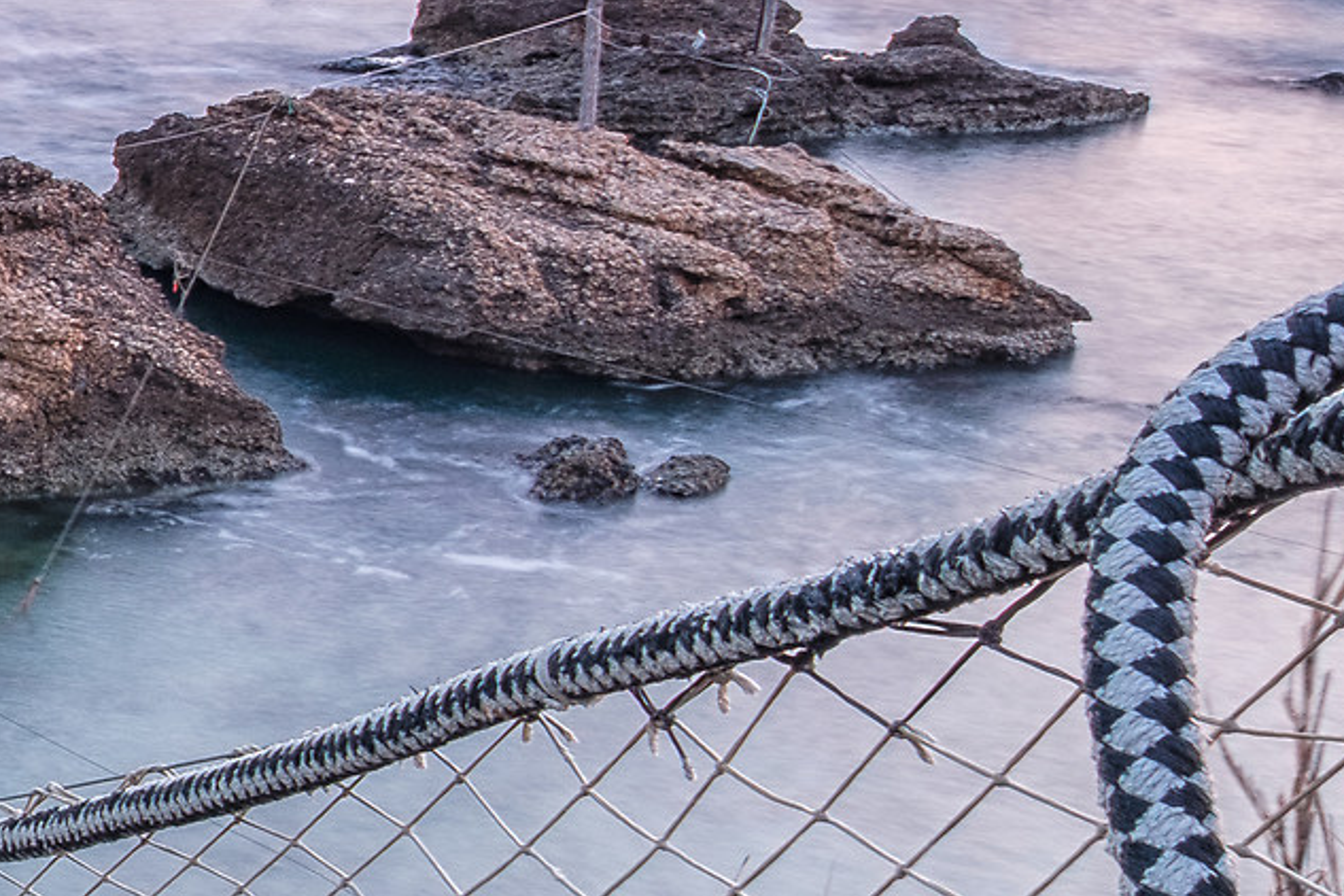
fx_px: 3397
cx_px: -1070
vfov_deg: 15.0
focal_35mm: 91
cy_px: 521
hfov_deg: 17.9
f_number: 16
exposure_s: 4
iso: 200
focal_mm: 16
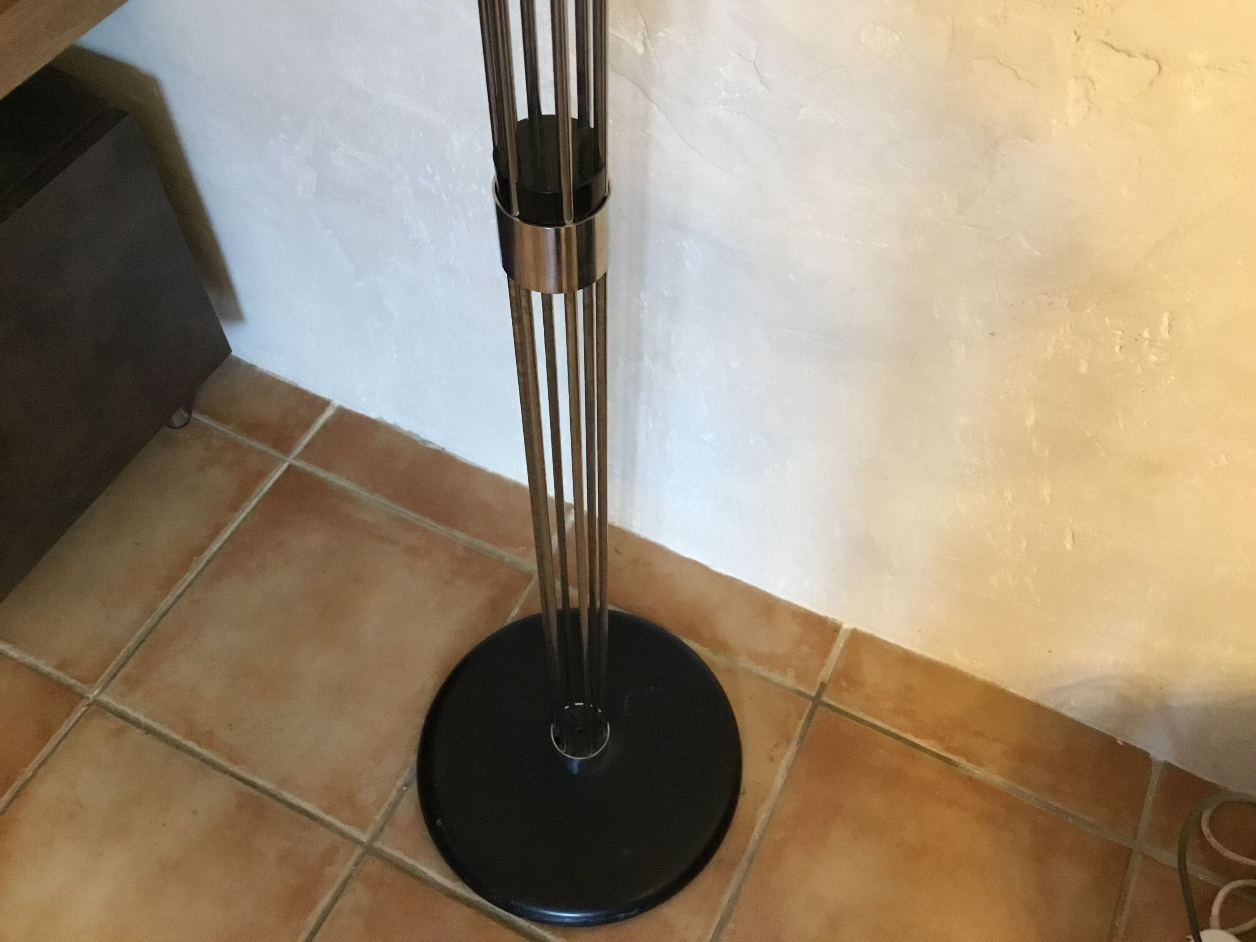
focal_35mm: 31
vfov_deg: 45.4
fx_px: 1125
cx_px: 628
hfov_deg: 58.4
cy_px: 471
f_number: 2.4
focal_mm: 3.3
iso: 250
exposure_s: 1/17
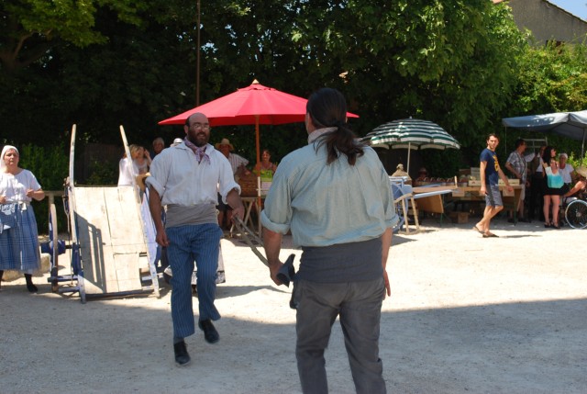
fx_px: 784
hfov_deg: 41.1
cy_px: 197
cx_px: 294
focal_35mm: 48
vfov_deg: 28.2
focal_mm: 32
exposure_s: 1/200
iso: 100
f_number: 6.3
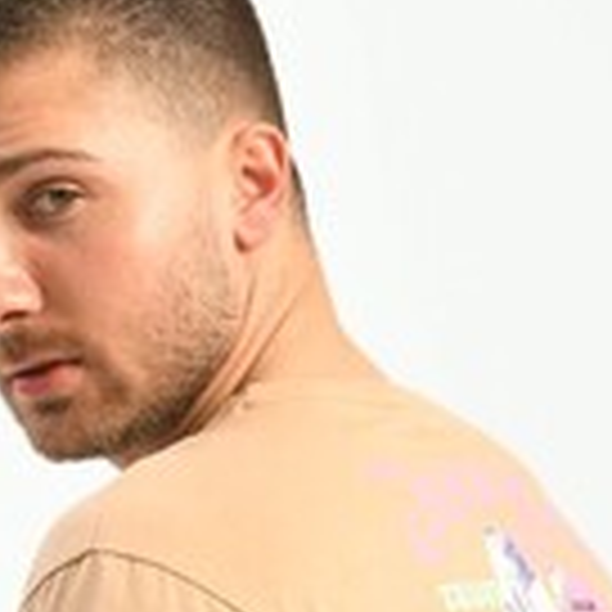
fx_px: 10281
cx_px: 382
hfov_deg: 3.4
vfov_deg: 3.4
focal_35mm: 514
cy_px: 1228
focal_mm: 110
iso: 100
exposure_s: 1/160
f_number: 5.6
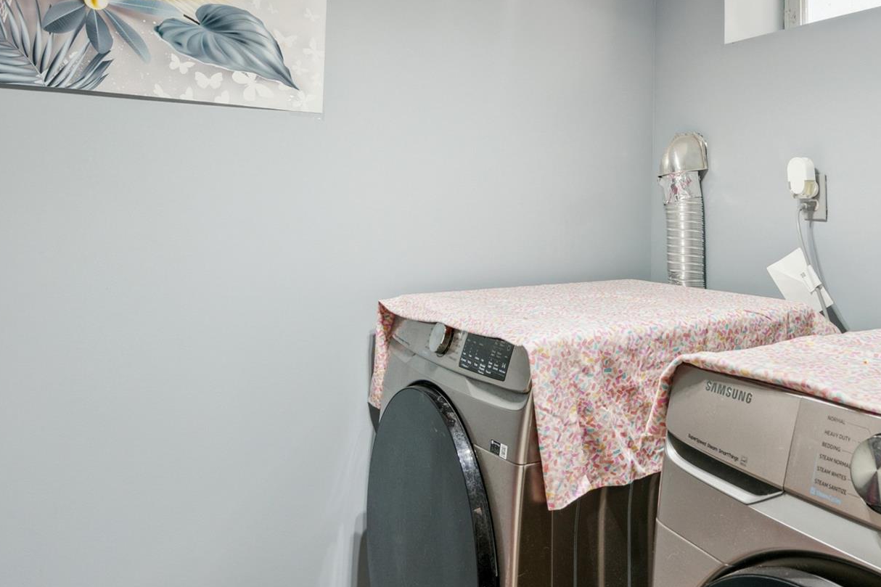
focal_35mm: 27
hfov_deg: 64.2
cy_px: 259
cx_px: 639
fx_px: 661
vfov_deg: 47.8
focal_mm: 16
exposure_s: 1/80
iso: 500
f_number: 5.6
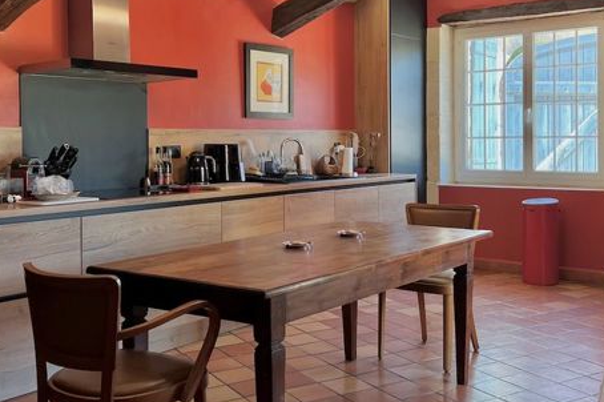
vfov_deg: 31.7
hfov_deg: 46.4
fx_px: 704
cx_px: 293
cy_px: 148
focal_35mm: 42
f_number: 1.5
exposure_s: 1/121
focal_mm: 5.7
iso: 32
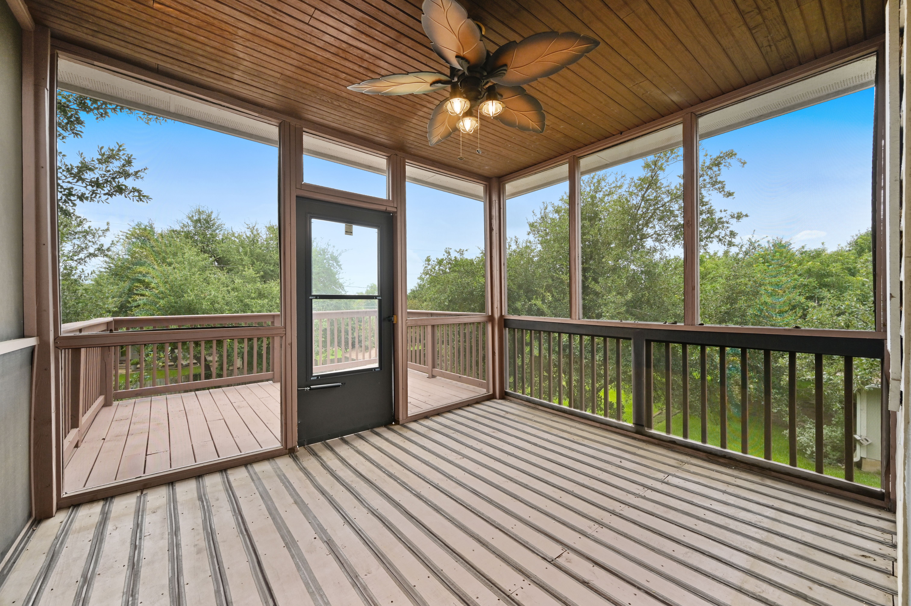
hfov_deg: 104.3
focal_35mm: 14
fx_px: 354
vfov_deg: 81.1
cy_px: 303
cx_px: 456
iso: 800
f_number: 8
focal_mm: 14
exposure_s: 1/80
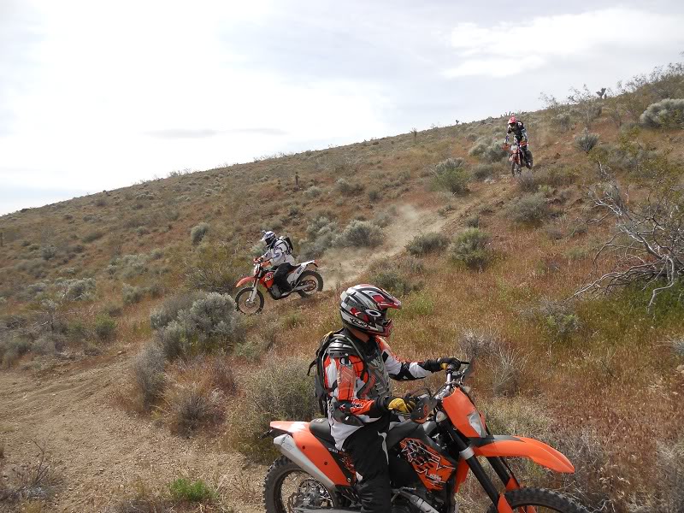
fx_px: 534
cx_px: 342
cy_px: 256
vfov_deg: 51.4
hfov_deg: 65.3
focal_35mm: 27
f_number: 3.2
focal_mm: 4.9
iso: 80
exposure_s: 1/1000
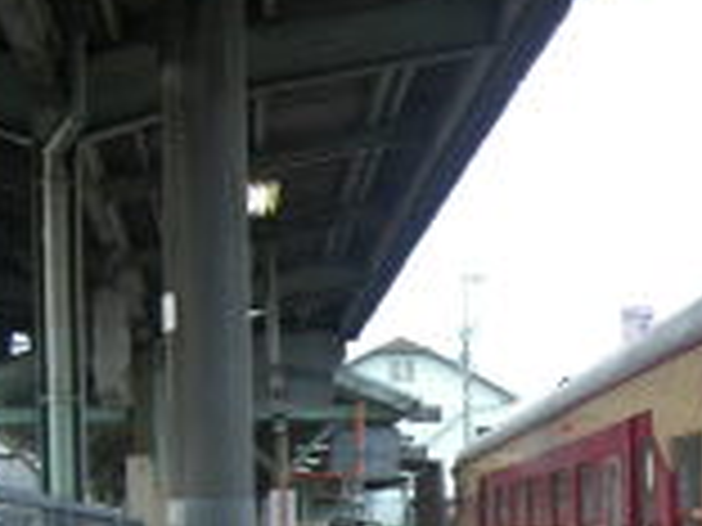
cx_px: 806
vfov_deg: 14.1
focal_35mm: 102
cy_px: 605
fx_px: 2069
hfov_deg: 18.4
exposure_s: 1/200
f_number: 2.7
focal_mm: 6.2
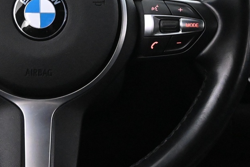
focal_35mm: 90
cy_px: 11
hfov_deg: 22.2
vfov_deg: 15.0
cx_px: 42
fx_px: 627
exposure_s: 1/40
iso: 7200
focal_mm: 23
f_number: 4.2
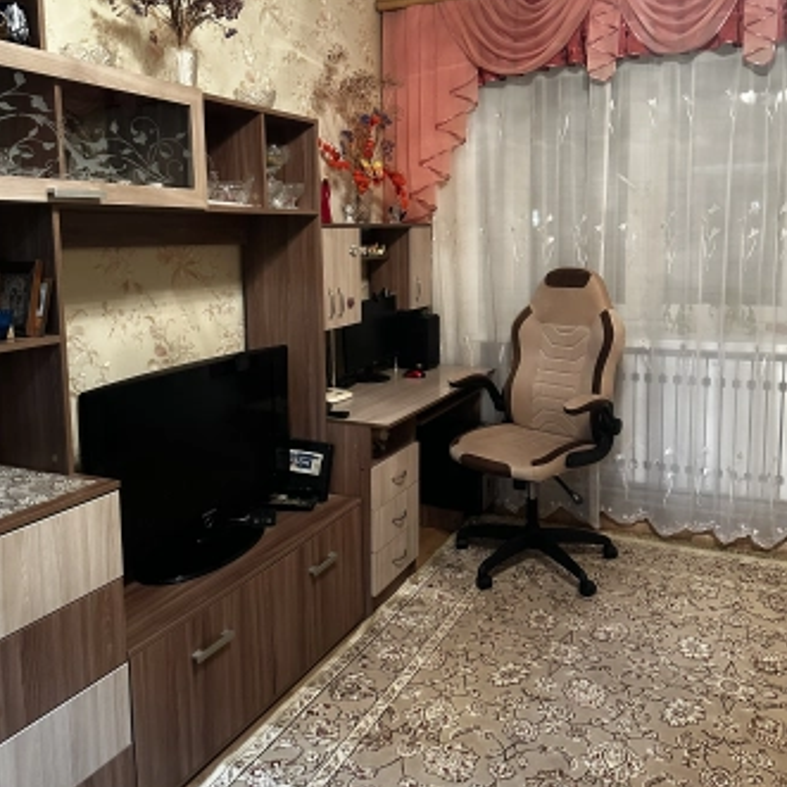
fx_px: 772
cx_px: 391
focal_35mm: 30
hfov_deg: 54.0
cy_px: 333
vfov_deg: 53.8
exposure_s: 1/50
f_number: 1.78
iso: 800
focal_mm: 6.86
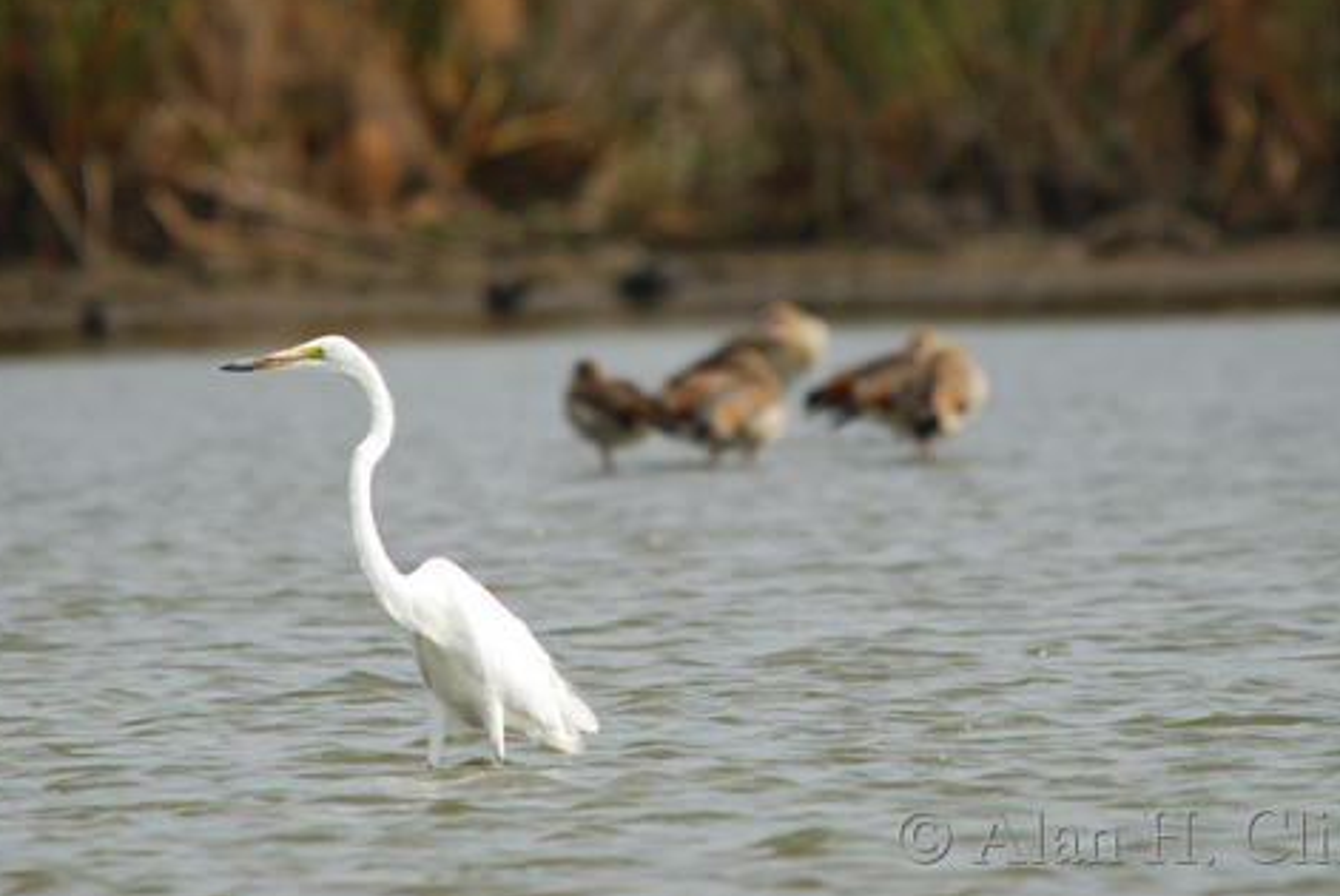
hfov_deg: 2.3
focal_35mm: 892
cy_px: 239
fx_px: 33232
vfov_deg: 1.5
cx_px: 566
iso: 100
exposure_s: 1/320
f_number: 5.6
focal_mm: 400
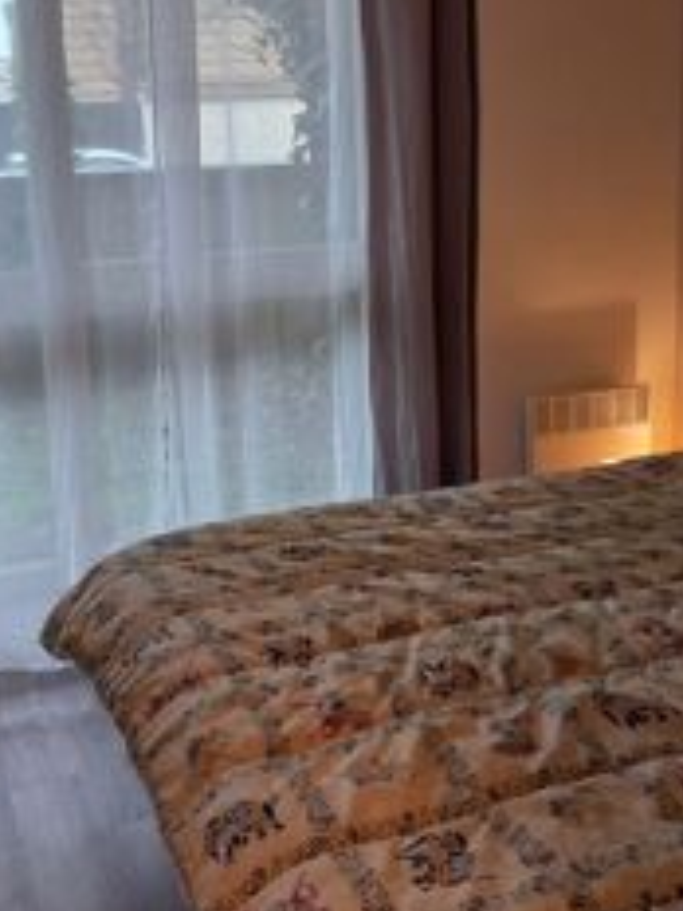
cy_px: 324
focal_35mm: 46
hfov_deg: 31.5
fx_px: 1210
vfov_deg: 40.9
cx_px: 326
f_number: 1.8
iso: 250
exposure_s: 1/50
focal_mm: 4.6
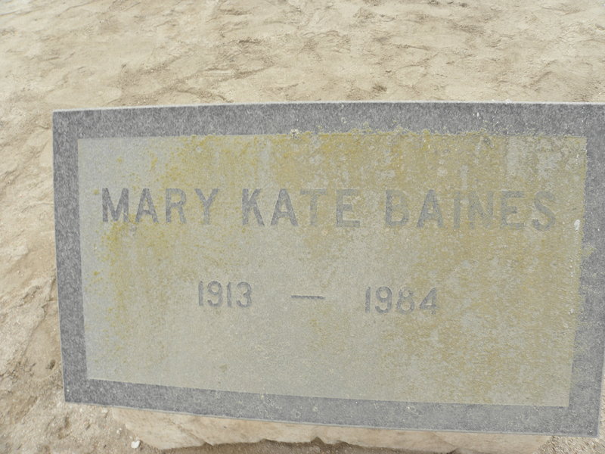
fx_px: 454
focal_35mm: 26
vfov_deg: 53.1
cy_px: 227
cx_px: 302
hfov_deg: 67.3
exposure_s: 1/60
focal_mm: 4.6
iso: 64
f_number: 5.6
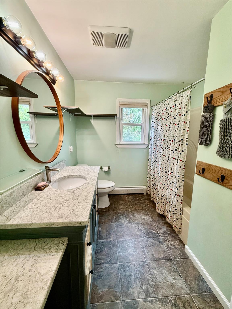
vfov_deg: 102.1
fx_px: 125
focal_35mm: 14
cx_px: 116
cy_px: 154
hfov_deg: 85.7
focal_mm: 2.22
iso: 250
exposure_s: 1/120
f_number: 2.2
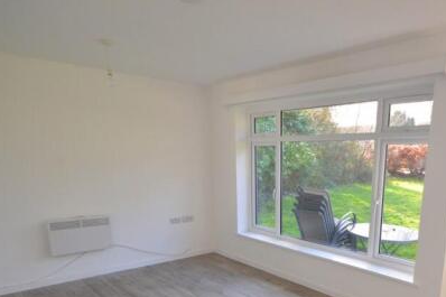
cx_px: 290
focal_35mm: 28
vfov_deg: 43.4
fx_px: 352
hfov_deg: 63.4
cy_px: 242
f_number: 9
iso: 800
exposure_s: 1/80
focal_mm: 11.5
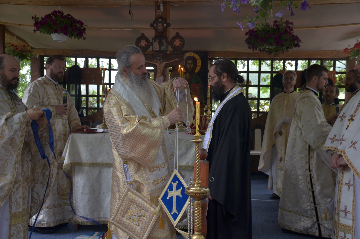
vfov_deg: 28.0
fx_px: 479
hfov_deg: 41.2
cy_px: 120
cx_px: 180
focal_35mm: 48
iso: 400
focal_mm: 32
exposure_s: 1/125
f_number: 4
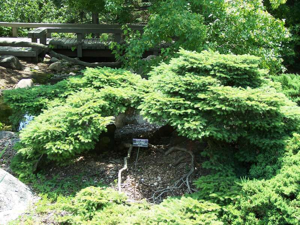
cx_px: 150
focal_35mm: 51
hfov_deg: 37.5
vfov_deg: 28.6
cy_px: 112
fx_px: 442
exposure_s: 1/250
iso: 80
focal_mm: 8.5
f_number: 3
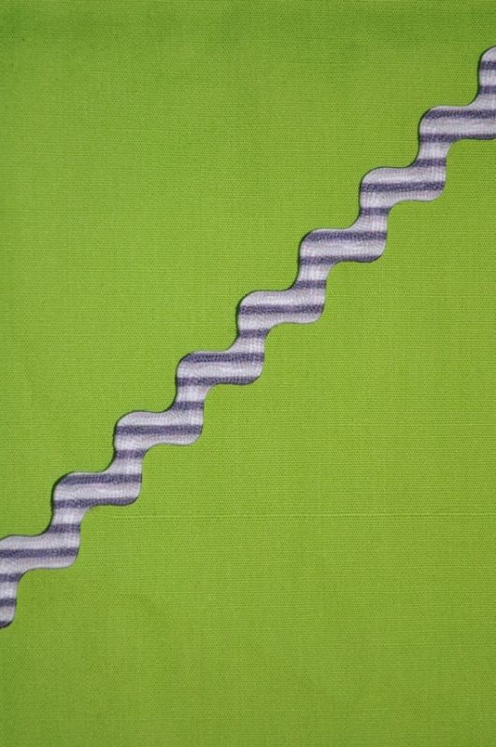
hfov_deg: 22.6
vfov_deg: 33.4
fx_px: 1244
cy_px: 374
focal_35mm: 60
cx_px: 248
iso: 200
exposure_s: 1/60
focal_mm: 40
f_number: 5.3
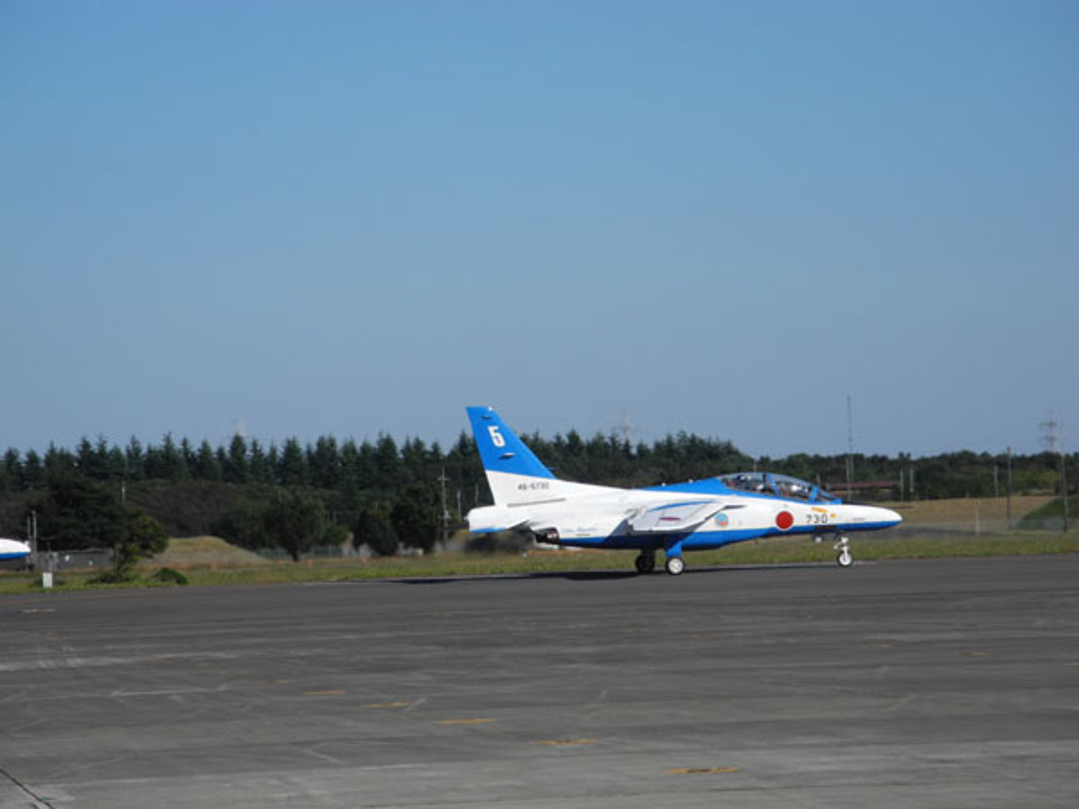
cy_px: 404
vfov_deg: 8.6
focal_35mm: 173
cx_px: 540
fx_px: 5393
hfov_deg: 11.4
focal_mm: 37
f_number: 5.6
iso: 100
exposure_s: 1/1000
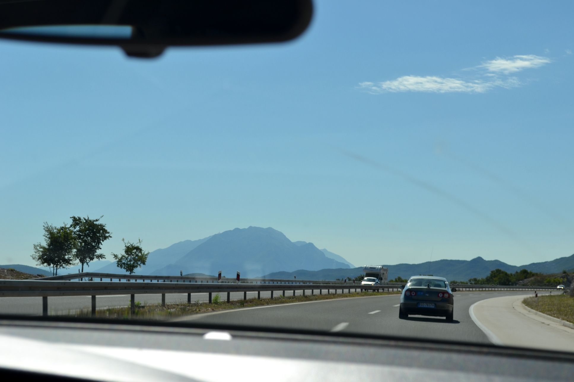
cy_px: 191
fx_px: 1244
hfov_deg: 26.0
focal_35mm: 78
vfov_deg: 17.5
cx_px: 287
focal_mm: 52
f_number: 9
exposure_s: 1/320
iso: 100
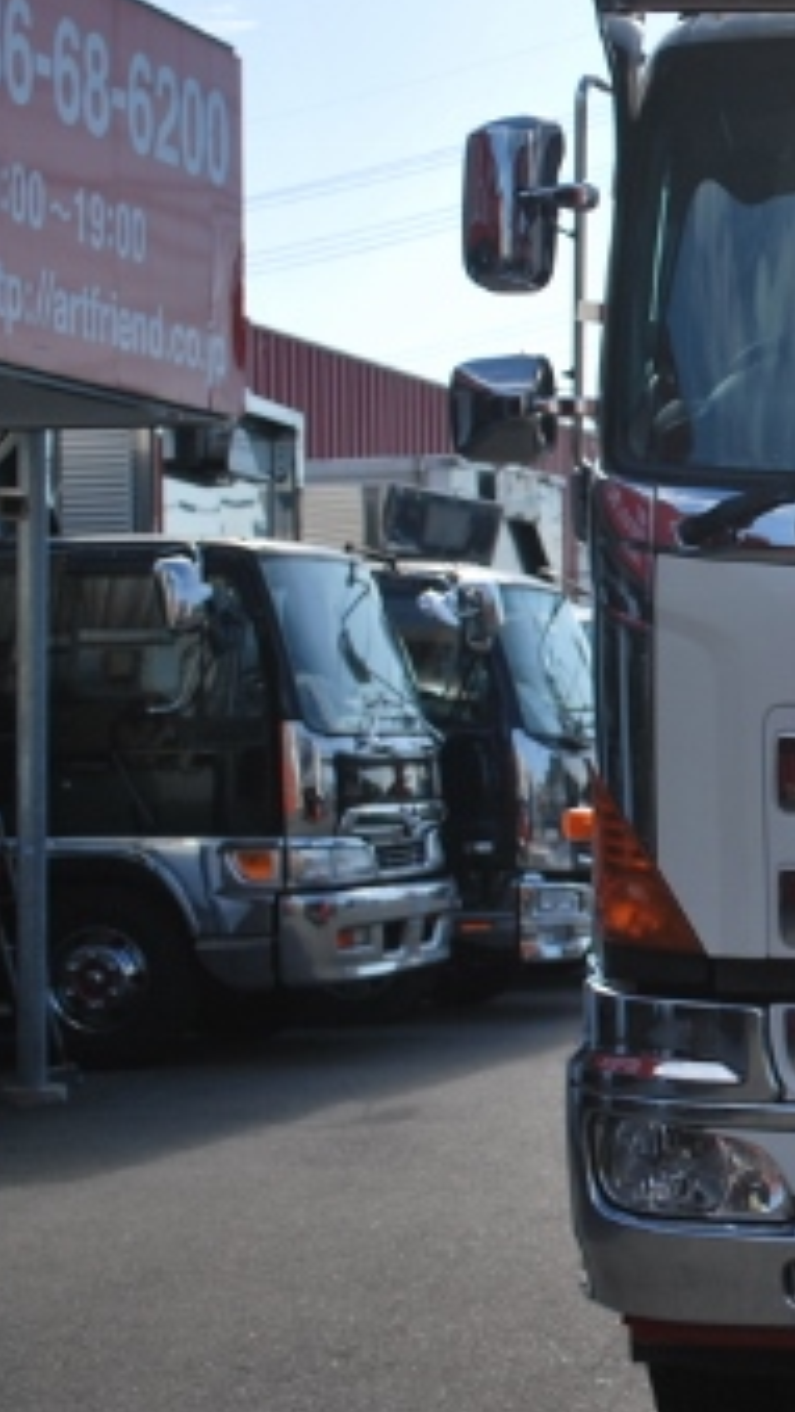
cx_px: 1203
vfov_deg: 22.4
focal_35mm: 95
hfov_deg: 12.1
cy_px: 662
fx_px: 3556
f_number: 5
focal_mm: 32
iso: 100
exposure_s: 1/640
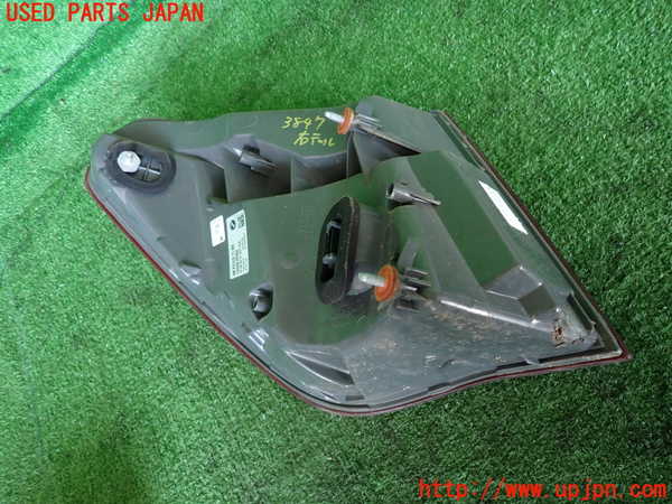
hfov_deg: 69.4
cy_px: 252
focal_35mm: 25
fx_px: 485
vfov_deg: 54.9
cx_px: 336
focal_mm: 4.5
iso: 160
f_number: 2
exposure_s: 1/60
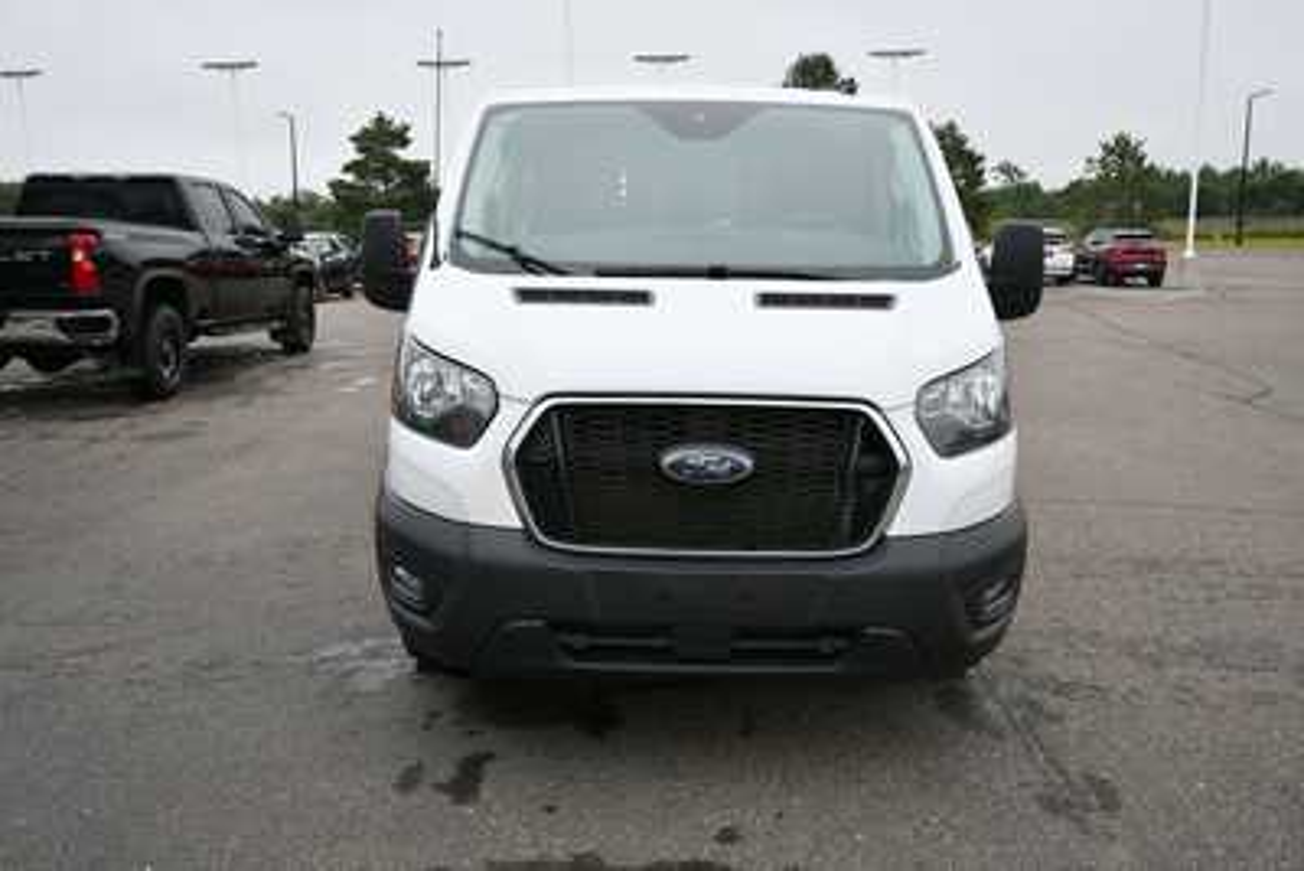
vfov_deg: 43.6
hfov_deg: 61.9
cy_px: 436
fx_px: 1087
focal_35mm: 30
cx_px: 652
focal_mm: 20
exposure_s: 1/250
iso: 250
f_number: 5.6
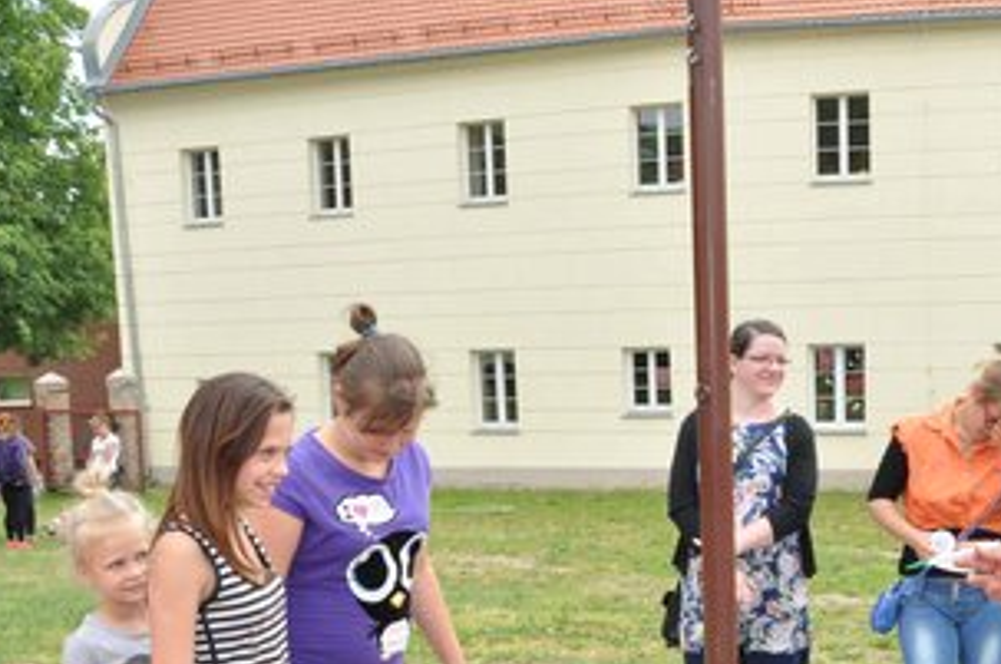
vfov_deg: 22.5
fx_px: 1610
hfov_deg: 33.4
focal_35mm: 58
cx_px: 816
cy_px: 654
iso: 500
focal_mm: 18
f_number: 11
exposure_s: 1/200
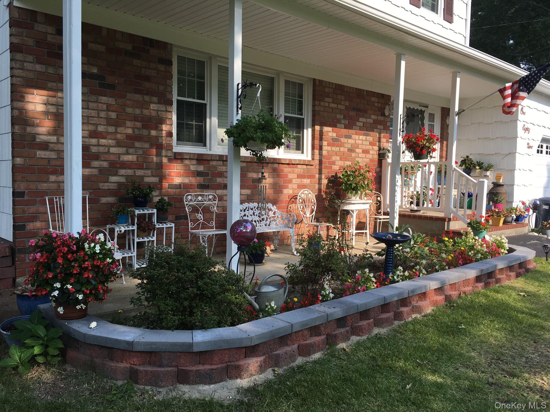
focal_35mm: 29
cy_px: 206
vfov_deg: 48.2
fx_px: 461
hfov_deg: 61.7
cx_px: 275
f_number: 2.2
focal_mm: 4.15
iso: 25
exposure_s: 1/354
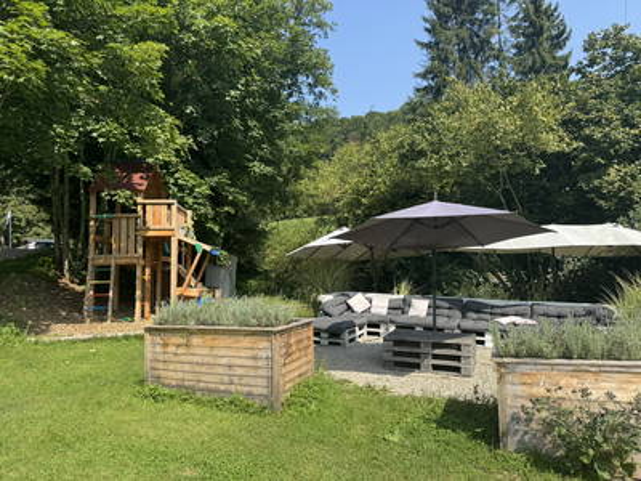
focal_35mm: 24
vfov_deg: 56.8
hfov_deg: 71.6
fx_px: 444
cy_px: 240
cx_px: 320
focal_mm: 6.76
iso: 80
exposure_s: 1/2252
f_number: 1.78
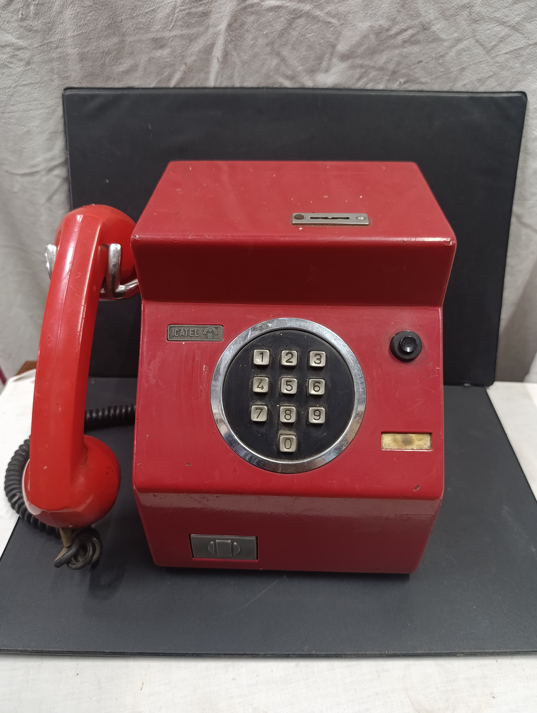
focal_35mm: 23
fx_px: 475
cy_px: 356
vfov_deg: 73.8
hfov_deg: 59.0
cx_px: 268
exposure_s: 1/25
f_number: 1.65
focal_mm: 6.11
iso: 1497
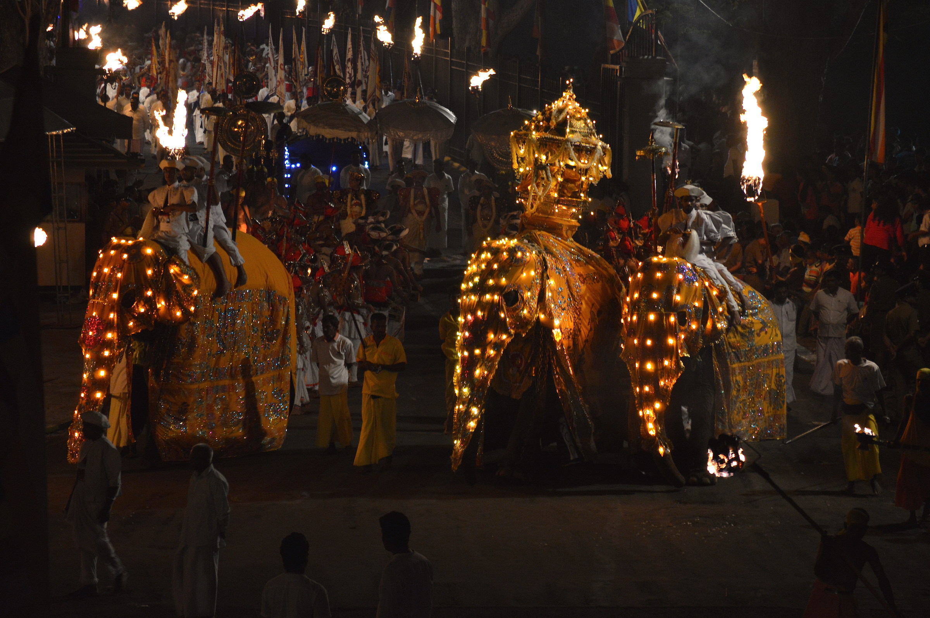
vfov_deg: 9.3
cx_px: 465
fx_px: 3794
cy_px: 309
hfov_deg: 14.0
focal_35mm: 147
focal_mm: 98
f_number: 4.5
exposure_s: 1/40
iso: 800
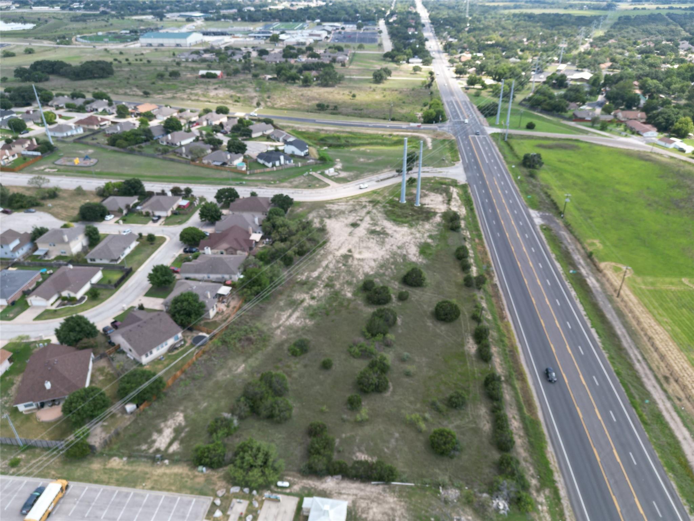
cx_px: 347
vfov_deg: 56.8
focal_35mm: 24
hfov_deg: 71.6
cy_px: 260
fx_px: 481
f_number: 1.7
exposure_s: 1/1000
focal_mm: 6.72
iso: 110
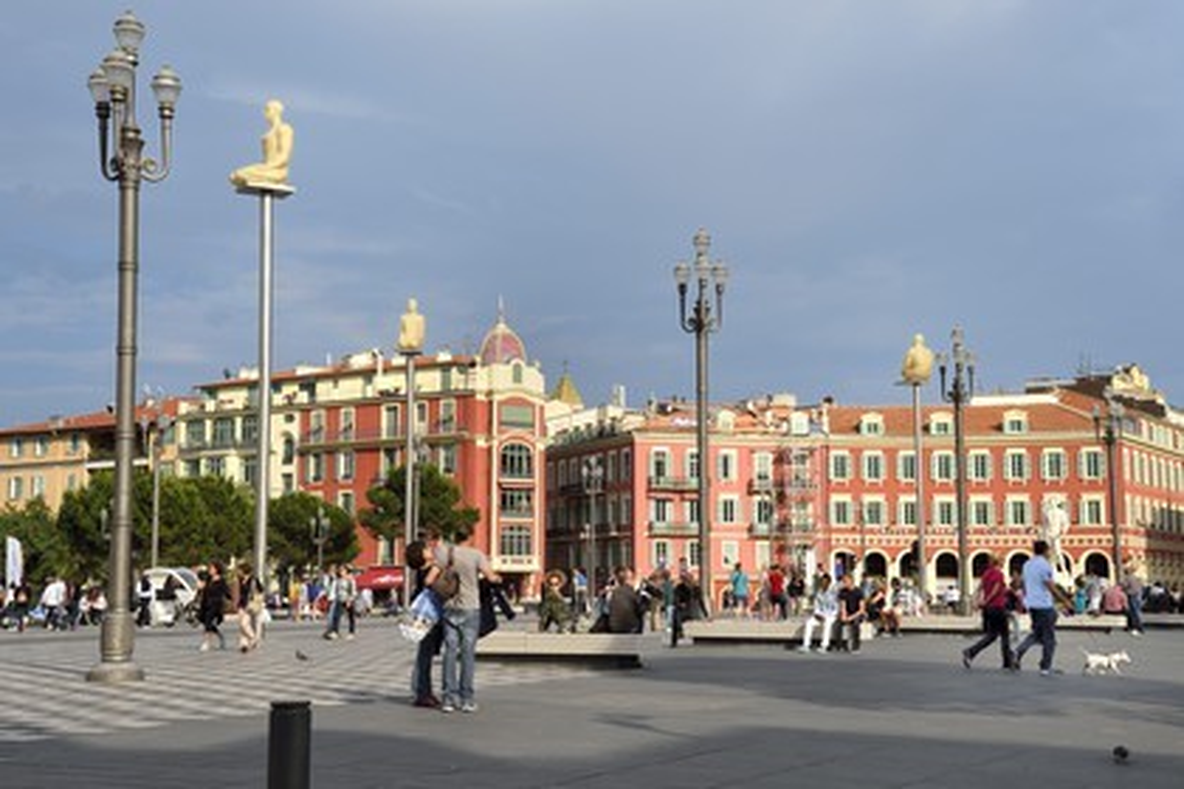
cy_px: 394
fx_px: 1579
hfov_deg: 41.1
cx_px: 592
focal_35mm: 48
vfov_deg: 28.1
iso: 200
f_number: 14
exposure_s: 1/250
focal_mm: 48
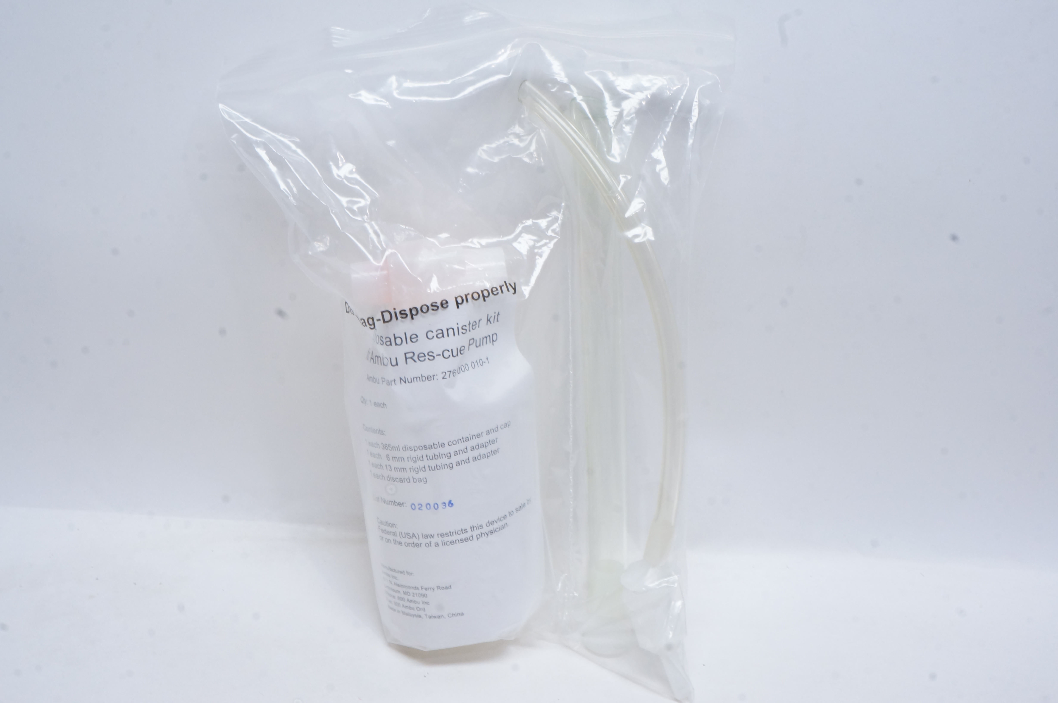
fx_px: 1101
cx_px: 529
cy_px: 352
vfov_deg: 35.4
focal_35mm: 38
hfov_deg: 51.3
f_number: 20
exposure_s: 1/6
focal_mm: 25
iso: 800
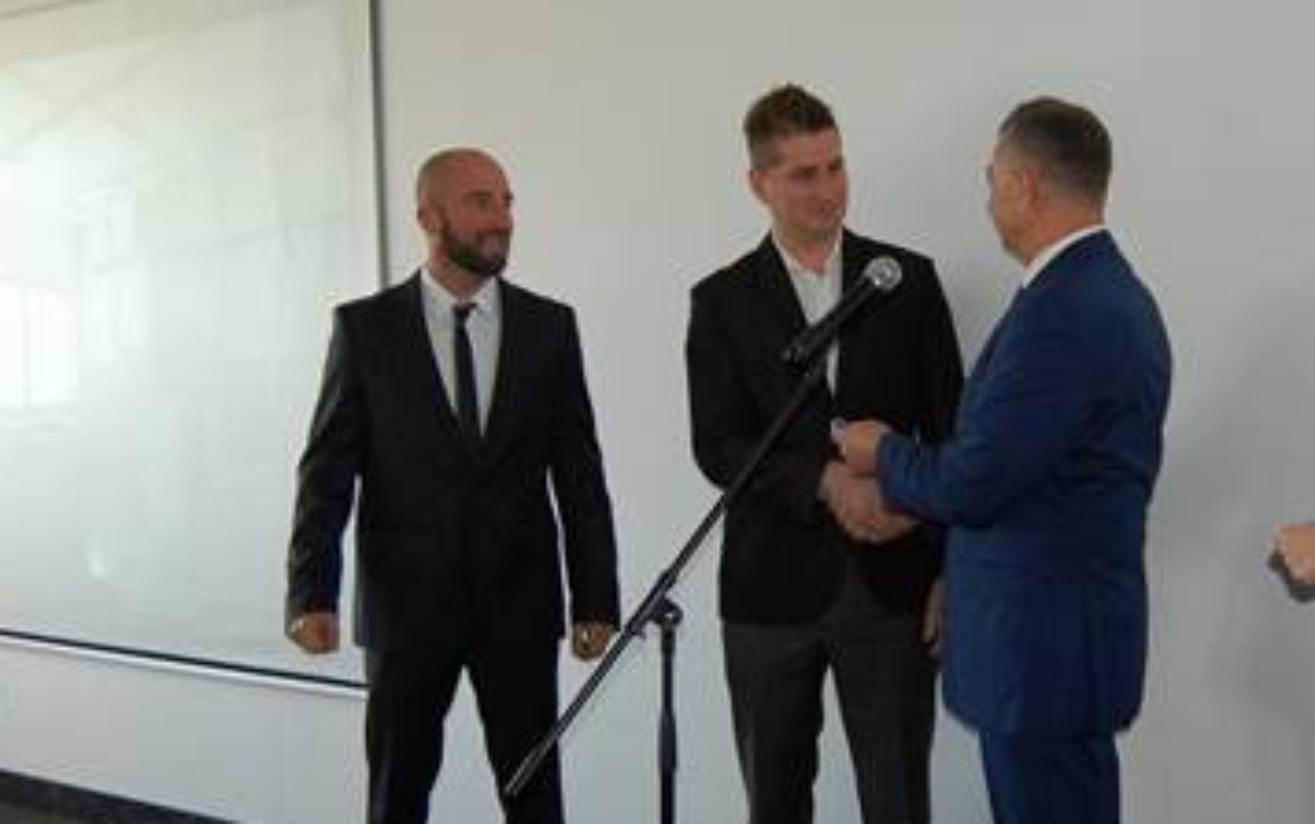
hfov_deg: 37.4
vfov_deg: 24.0
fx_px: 1936
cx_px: 779
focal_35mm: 54
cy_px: 438
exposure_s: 1/60
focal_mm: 18
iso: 400
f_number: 3.5
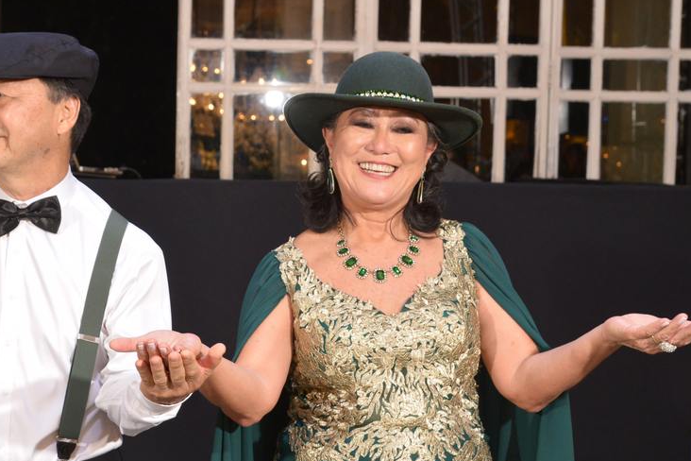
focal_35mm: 82
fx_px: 1574
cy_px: 279
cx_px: 194
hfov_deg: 24.6
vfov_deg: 16.6
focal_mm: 50
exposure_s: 1/40
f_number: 7.1
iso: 2200
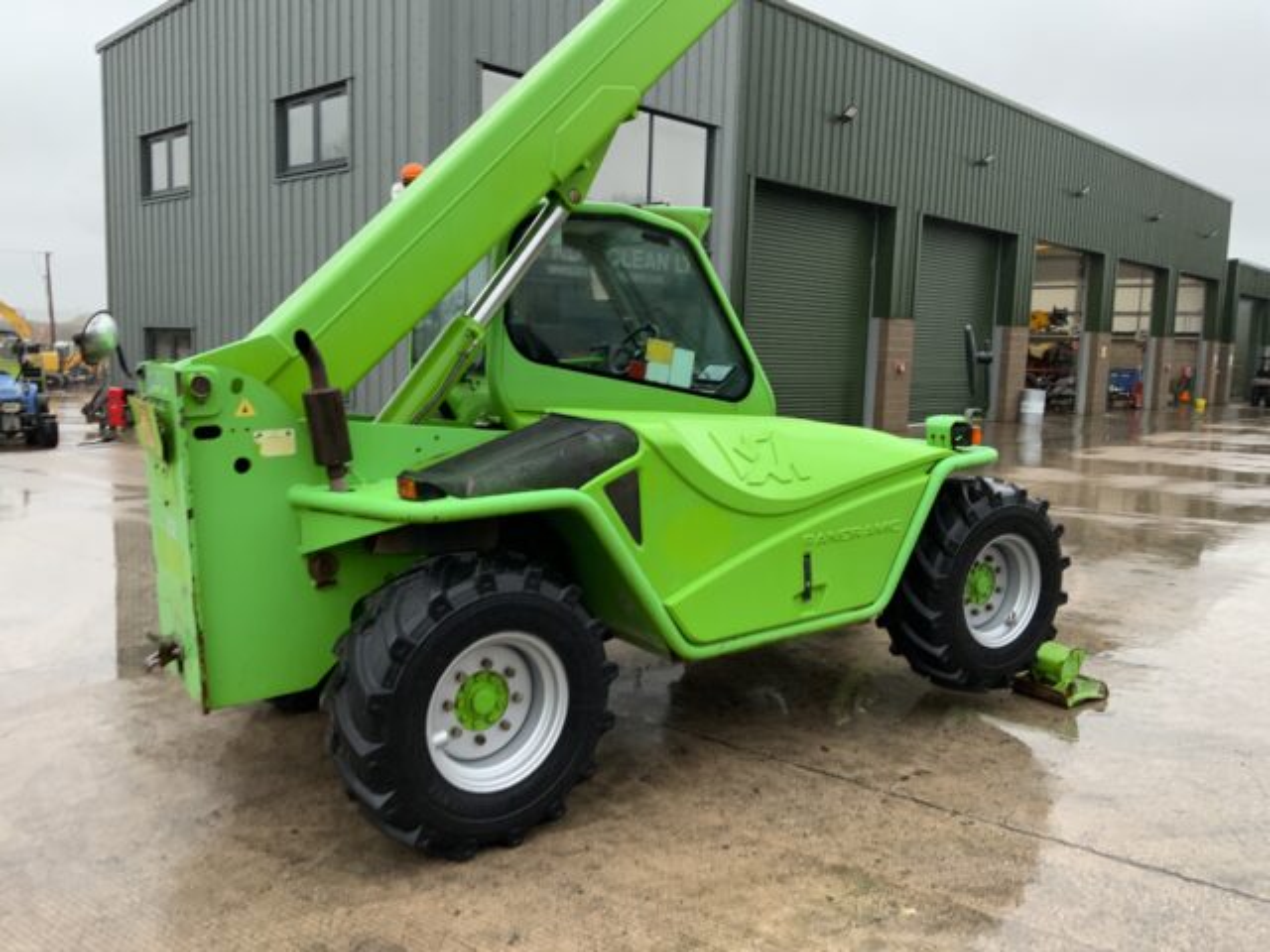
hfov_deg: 61.7
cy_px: 476
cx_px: 635
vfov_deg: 48.2
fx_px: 1064
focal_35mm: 29
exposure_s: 1/86
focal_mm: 3
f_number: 1.8
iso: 64
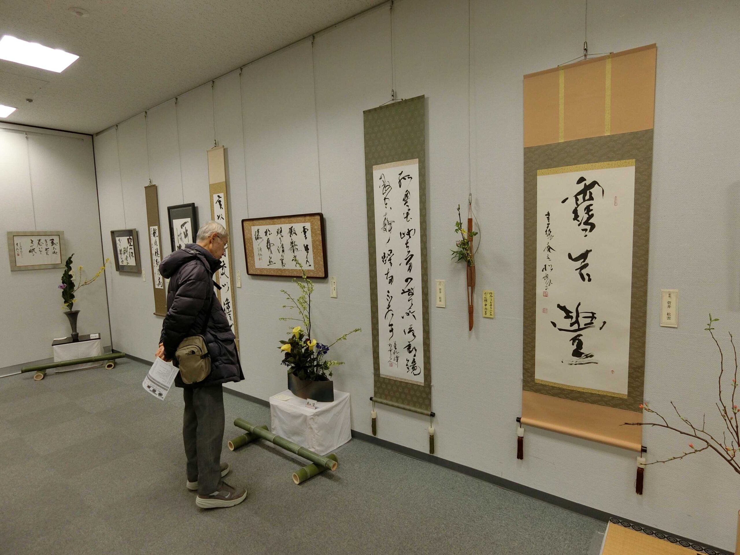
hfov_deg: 84.7
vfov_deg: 68.7
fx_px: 406
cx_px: 370
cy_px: 278
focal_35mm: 19
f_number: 2.7
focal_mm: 4.06
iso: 200
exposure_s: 1/125
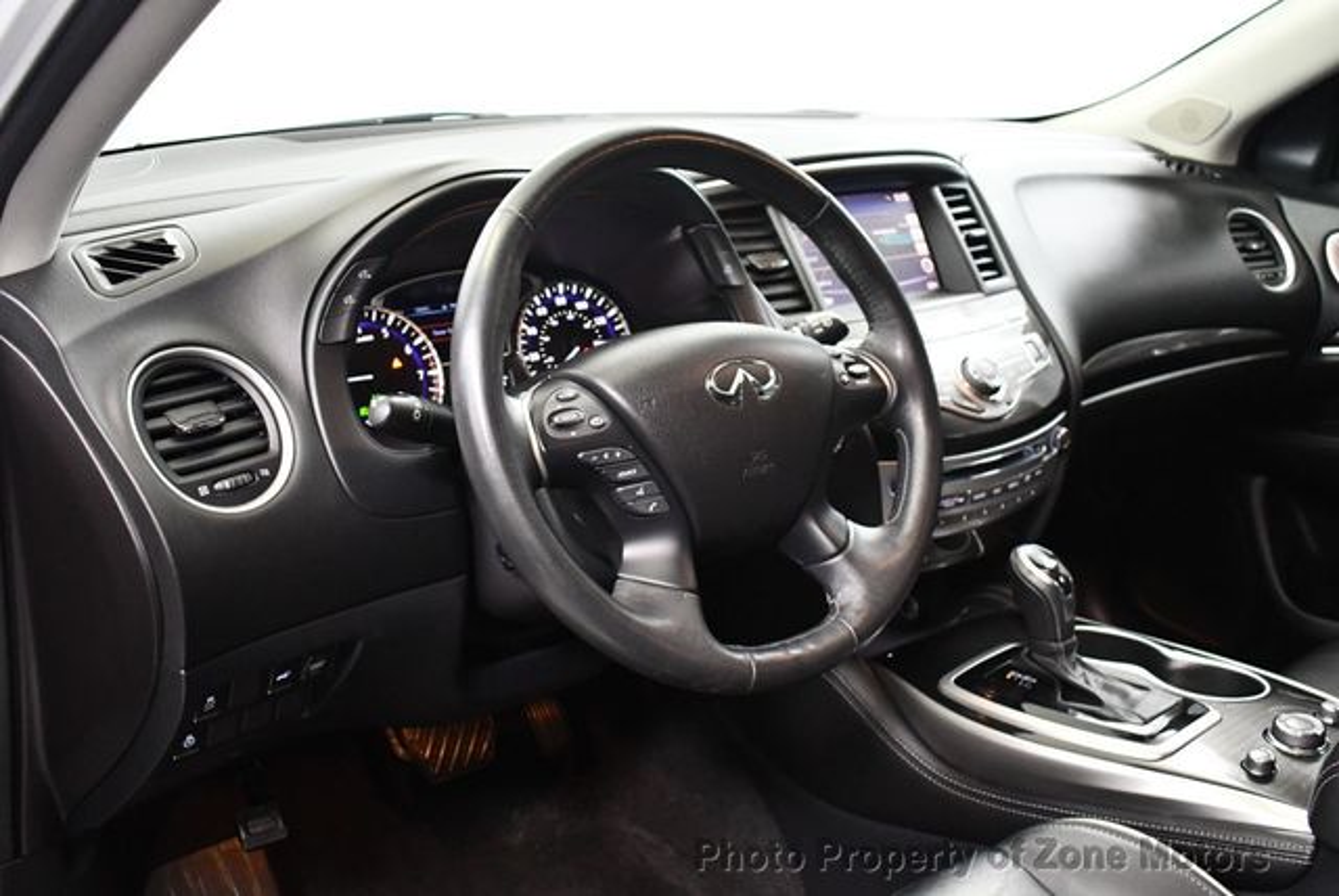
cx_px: 670
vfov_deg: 36.9
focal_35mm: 36
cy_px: 448
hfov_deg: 53.1
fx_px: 1340
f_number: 3.5
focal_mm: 18
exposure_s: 1/60
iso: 4000
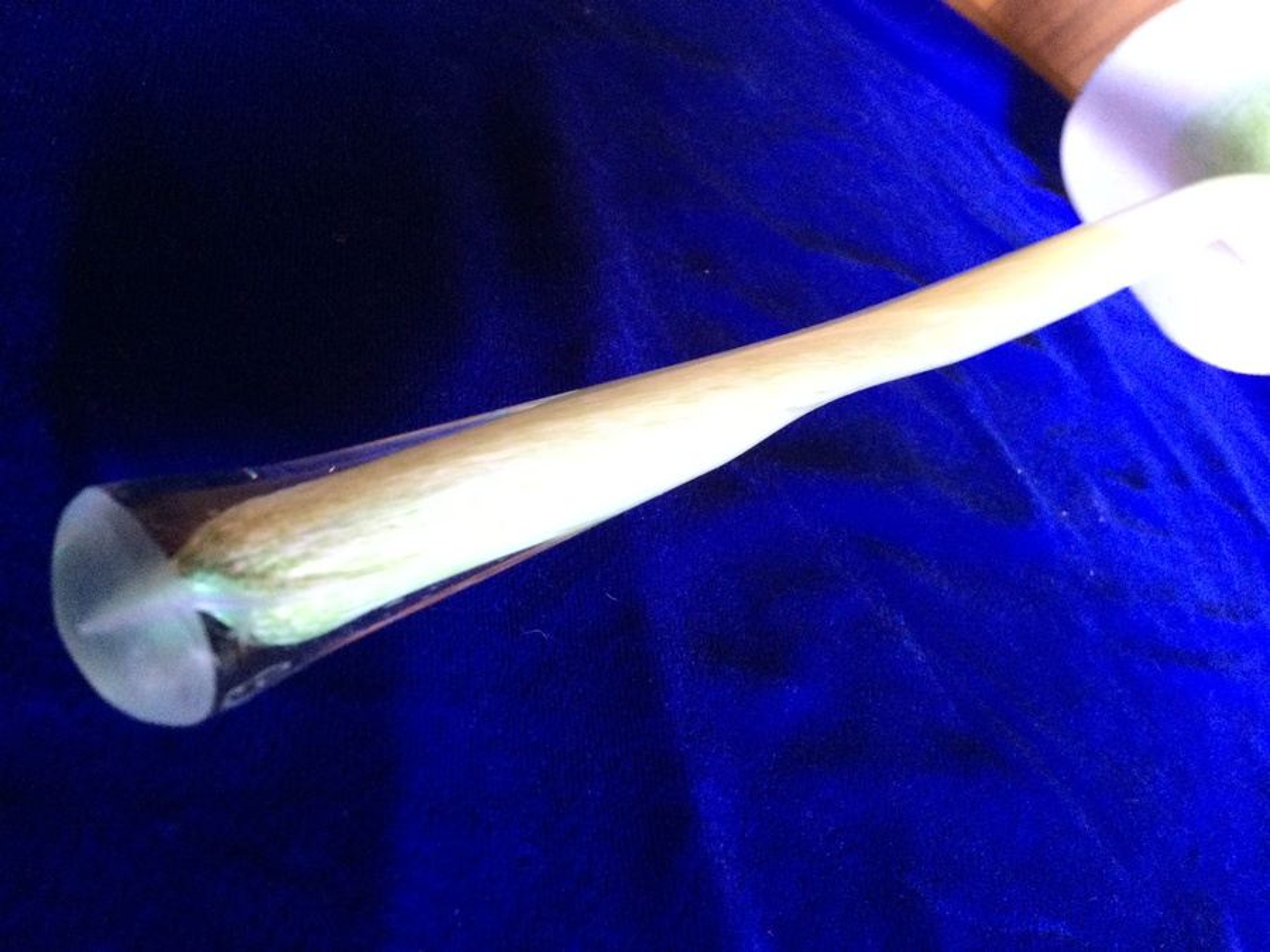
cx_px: 635
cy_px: 476
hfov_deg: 60.0
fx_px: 1101
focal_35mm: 30
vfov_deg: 46.8
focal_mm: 4.12
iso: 320
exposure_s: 1/15
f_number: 2.2
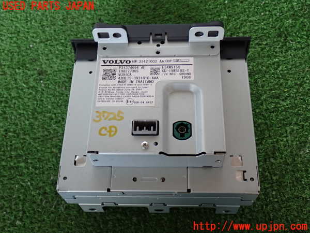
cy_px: 116
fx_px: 394
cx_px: 155
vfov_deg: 32.9
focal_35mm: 44
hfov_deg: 42.9
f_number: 2.9
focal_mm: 7.84
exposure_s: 1/40
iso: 400
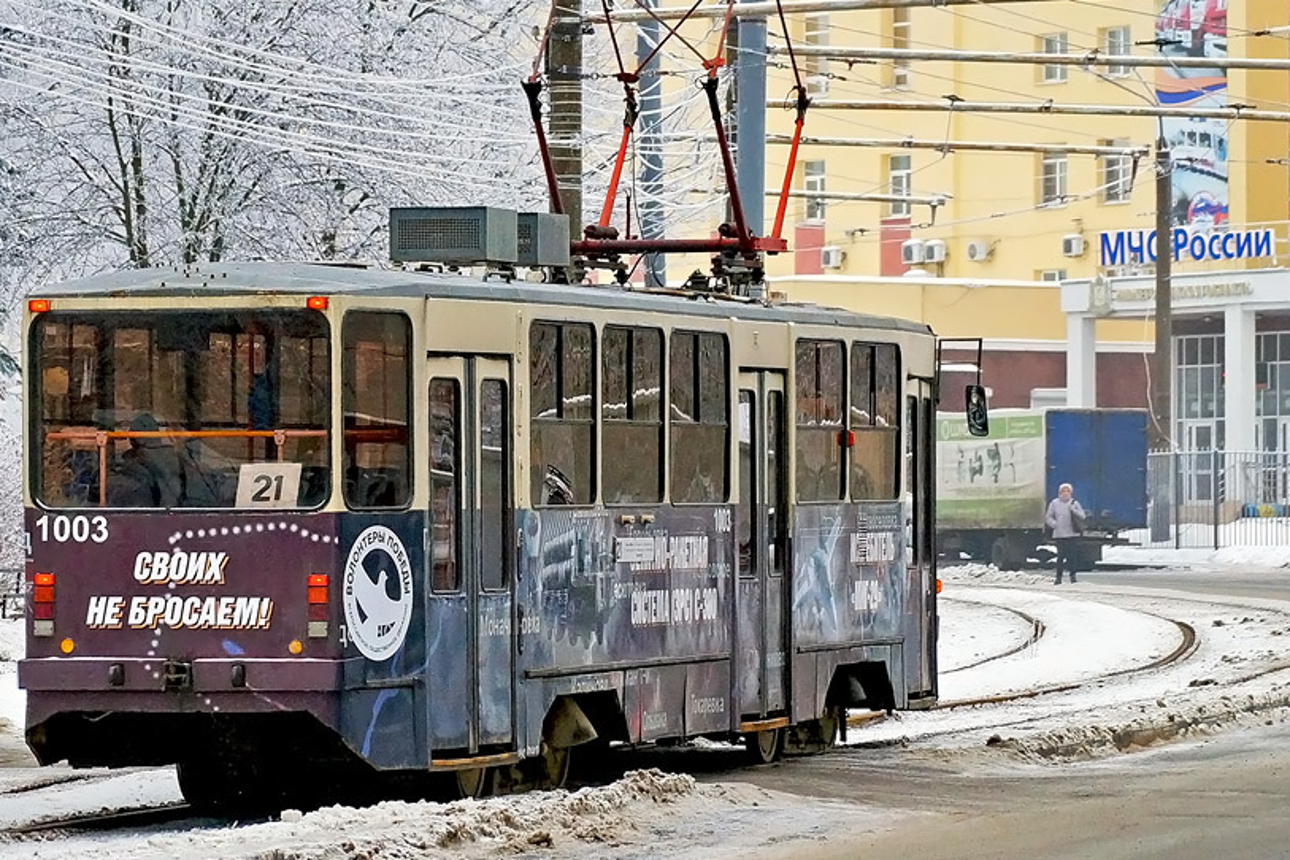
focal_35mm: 186
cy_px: 282
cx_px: 605
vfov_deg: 7.4
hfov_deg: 11.1
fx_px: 6664
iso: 800
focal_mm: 80
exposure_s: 1/320
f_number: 5.6
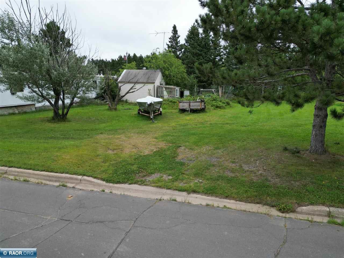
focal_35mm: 24
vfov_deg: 56.8
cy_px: 129
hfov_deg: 71.6
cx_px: 172
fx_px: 239
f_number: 1.7
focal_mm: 6.72
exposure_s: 1/1000
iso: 150
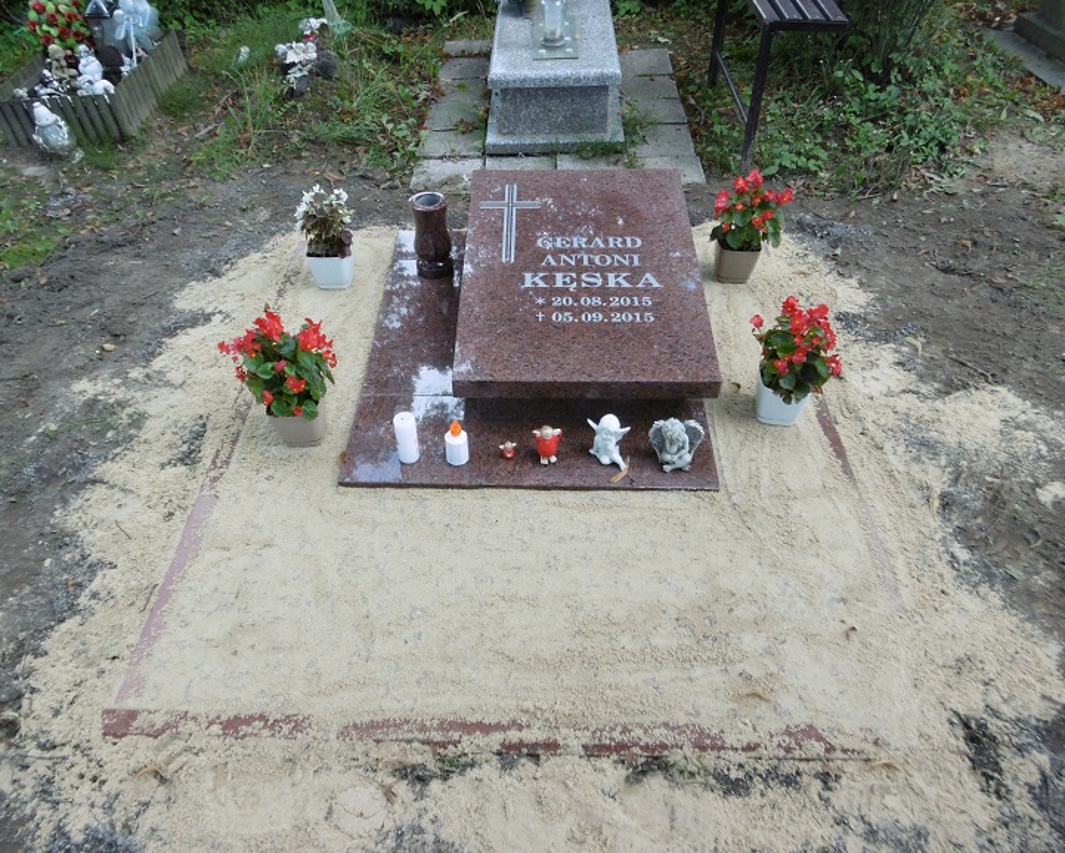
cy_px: 430
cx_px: 510
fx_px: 820
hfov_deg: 66.0
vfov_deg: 54.9
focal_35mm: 26
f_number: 3.1
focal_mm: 4.3
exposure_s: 1/160
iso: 100
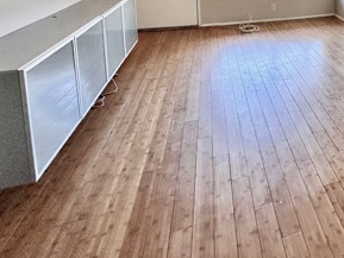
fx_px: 308
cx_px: 337
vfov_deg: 38.8
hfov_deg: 48.9
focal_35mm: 31
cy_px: -14
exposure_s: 1/99
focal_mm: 2.22
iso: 125
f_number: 2.2
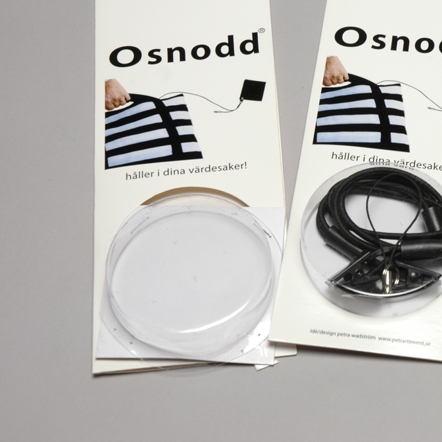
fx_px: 1589
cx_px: 411
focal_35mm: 110
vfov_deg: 15.8
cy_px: 170
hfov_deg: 15.6
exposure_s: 1/4
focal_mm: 46
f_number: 9
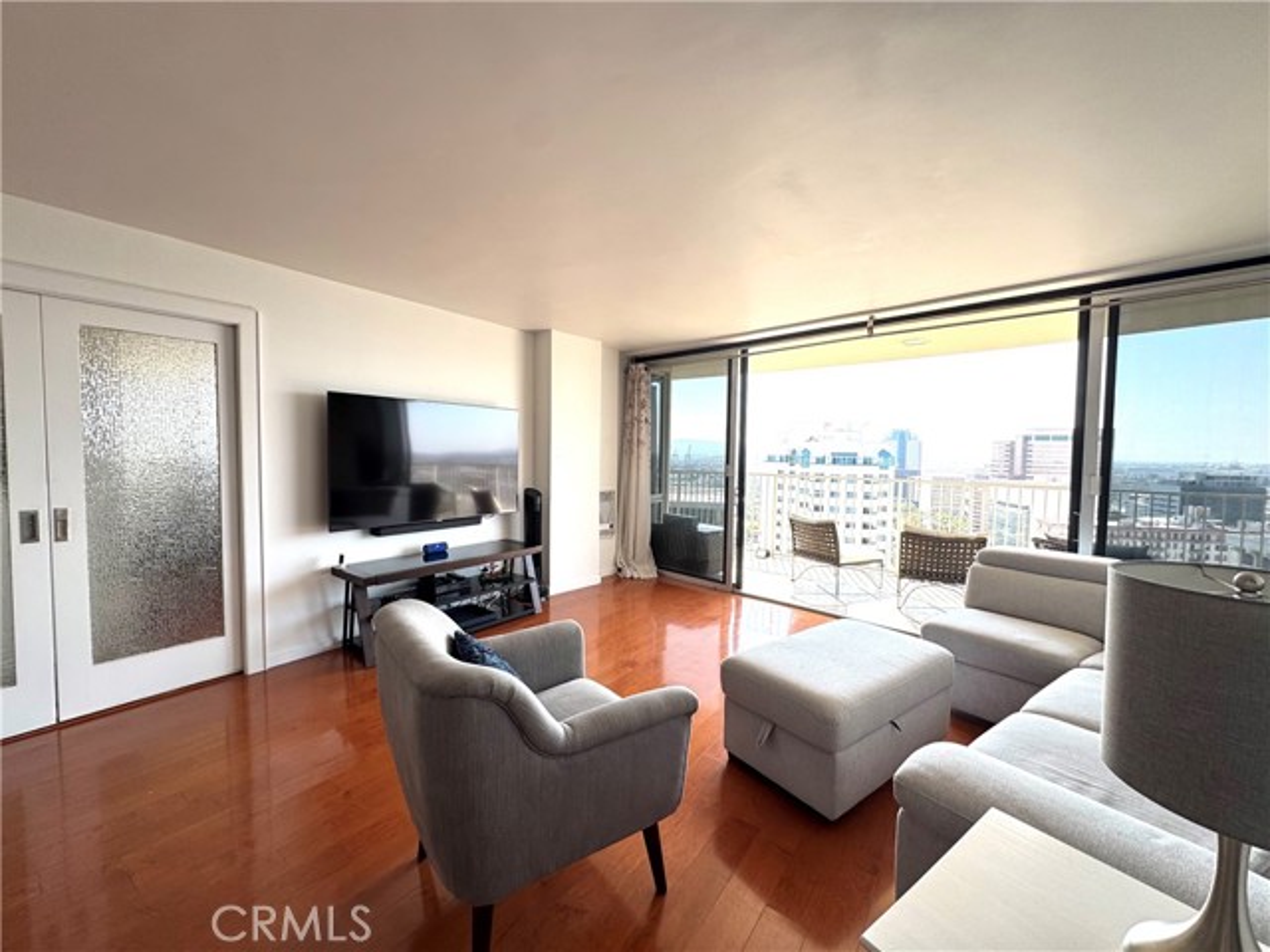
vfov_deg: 85.7
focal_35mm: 14
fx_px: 514
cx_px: 635
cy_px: 476
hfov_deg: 102.1
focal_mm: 2.22
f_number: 2.2
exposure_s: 1/146
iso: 40
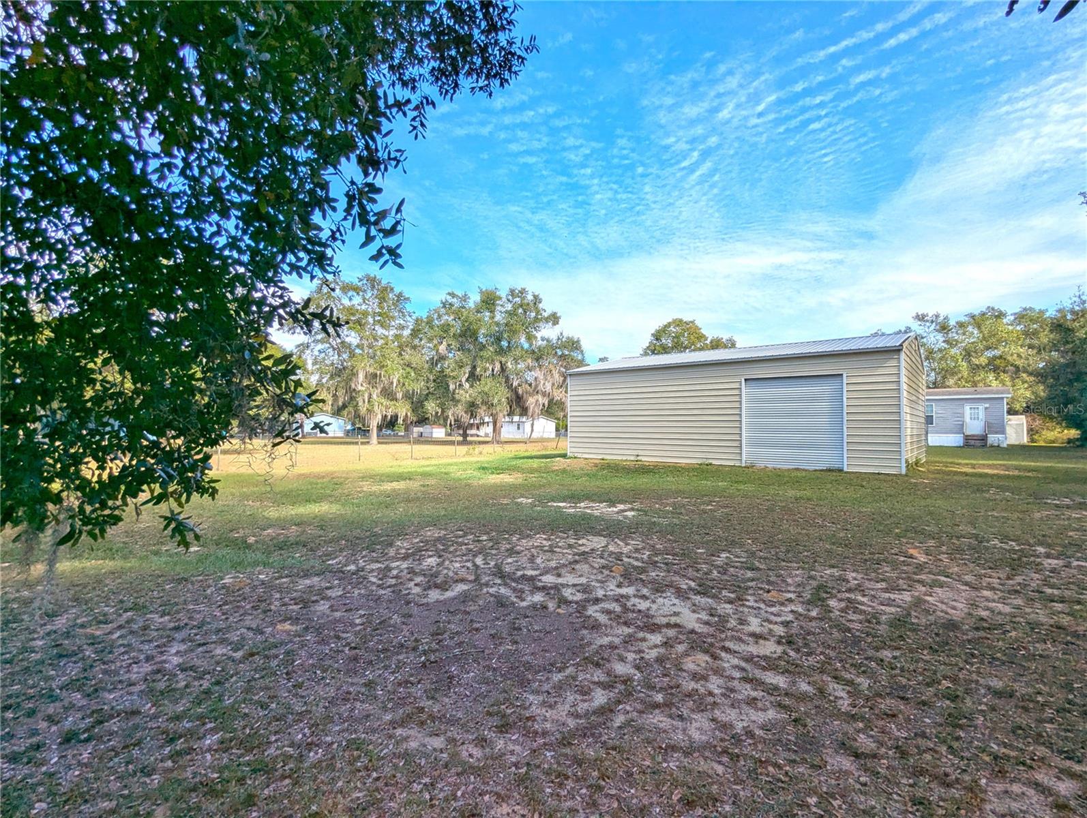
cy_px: 409
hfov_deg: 94.4
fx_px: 503
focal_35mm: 16
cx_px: 544
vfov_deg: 78.2
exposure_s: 1/1068
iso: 49
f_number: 2.2
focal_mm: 2.35
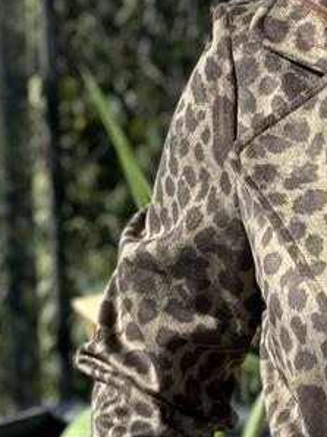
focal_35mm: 215
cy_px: 455
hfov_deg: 6.8
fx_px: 2712
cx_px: 554
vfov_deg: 9.1
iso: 64
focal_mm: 6.76
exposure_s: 1/693
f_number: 1.78
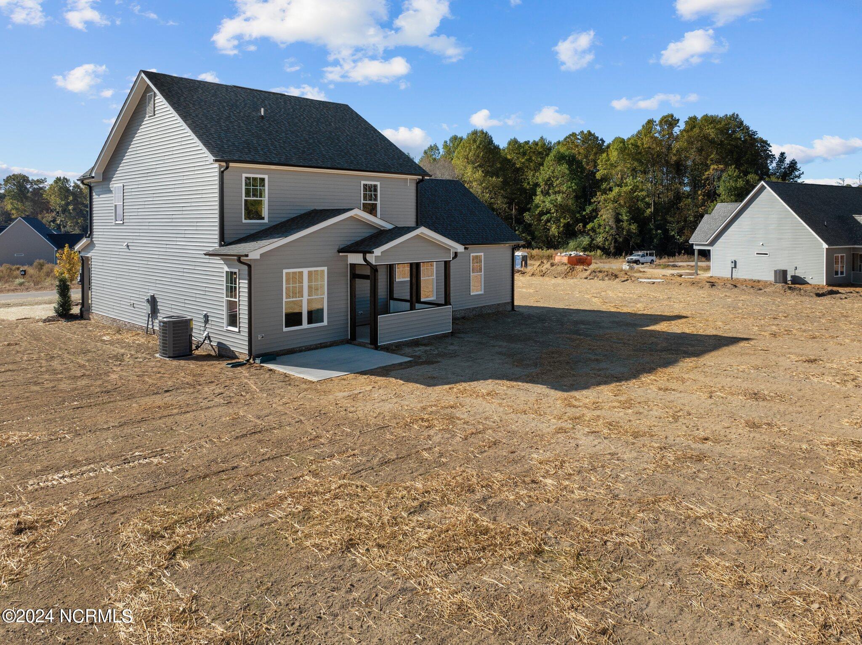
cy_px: 322
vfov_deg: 56.8
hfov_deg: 71.6
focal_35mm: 24
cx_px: 431
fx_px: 597
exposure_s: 1/400
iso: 100
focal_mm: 12.29
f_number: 2.8
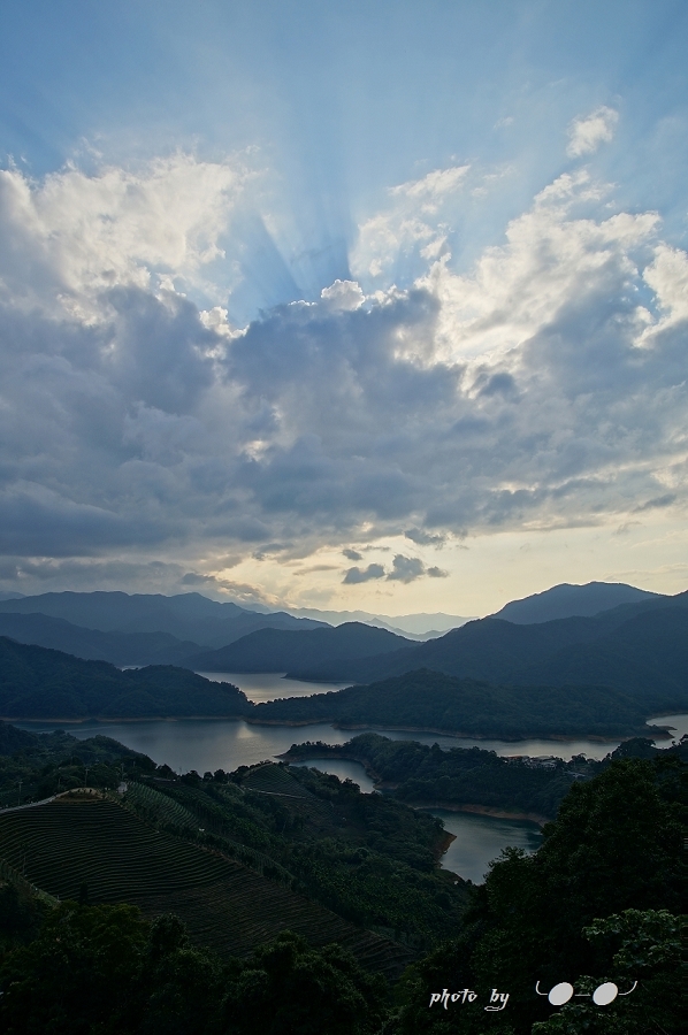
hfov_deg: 50.3
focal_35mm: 26
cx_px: 344
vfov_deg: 70.5
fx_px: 733
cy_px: 518
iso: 100
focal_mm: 17
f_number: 8
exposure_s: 1/250
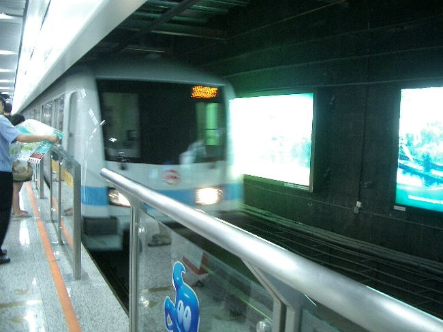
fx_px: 448
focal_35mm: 35
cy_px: 166
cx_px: 222
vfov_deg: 40.7
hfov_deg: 52.6
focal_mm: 5.8
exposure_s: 1/13
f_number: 2.6
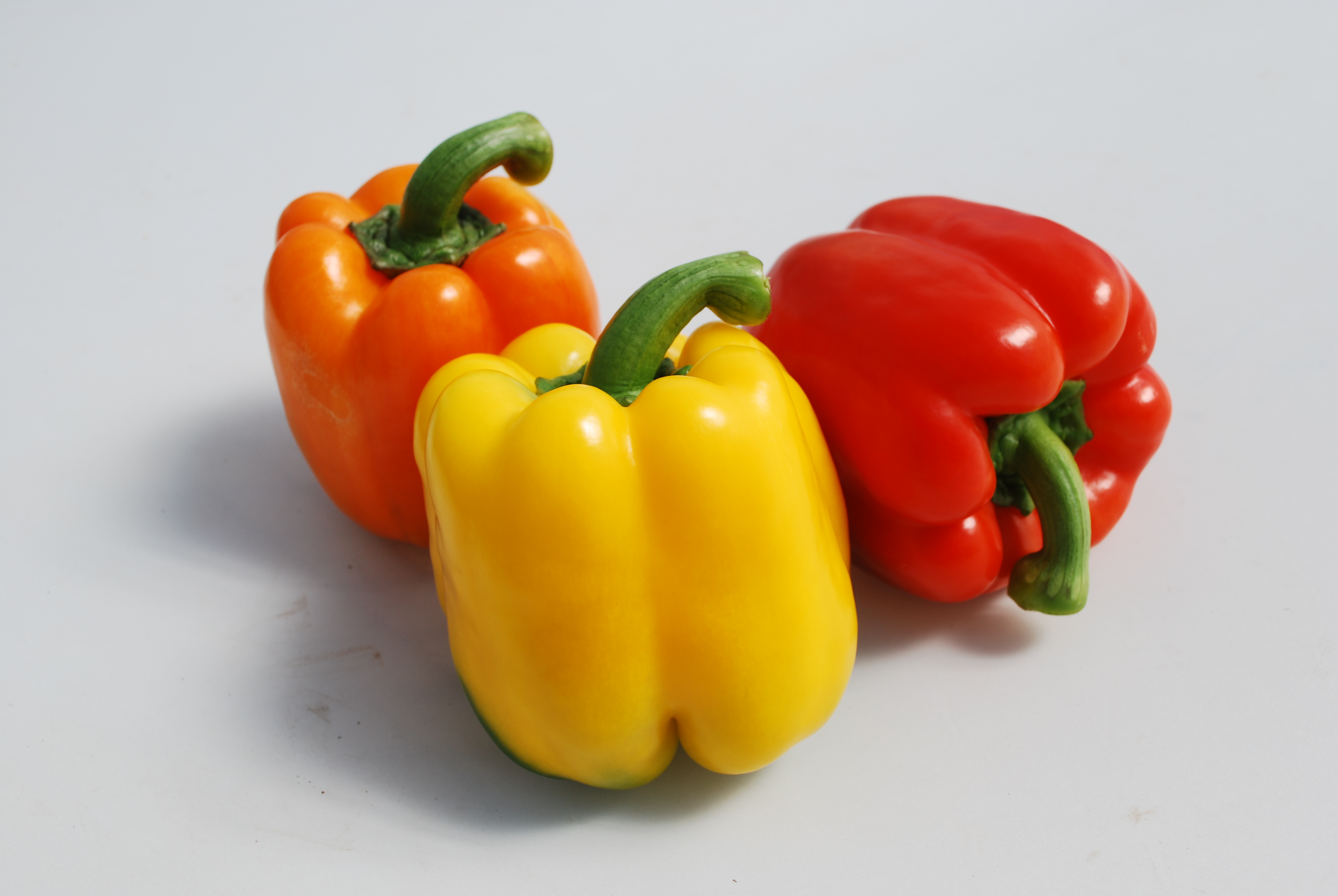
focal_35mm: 36
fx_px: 1340
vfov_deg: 37.0
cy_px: 448
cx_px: 669
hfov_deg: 53.1
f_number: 9
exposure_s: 1/320
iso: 100
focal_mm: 24
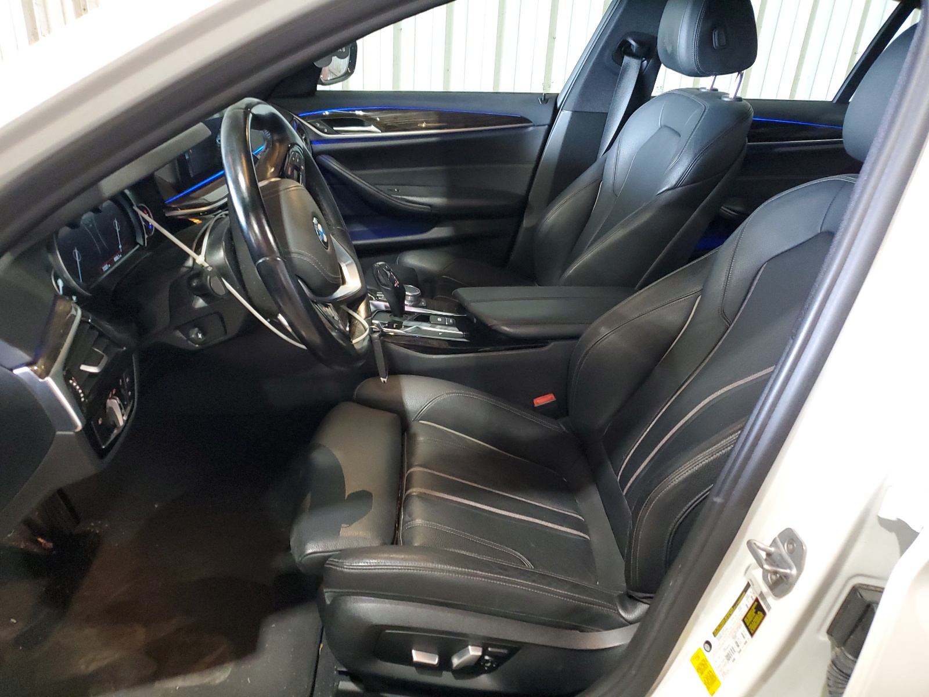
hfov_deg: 67.3
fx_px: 698
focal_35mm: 26
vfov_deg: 53.1
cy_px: 348
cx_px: 464
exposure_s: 1/33
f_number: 1.5
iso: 355
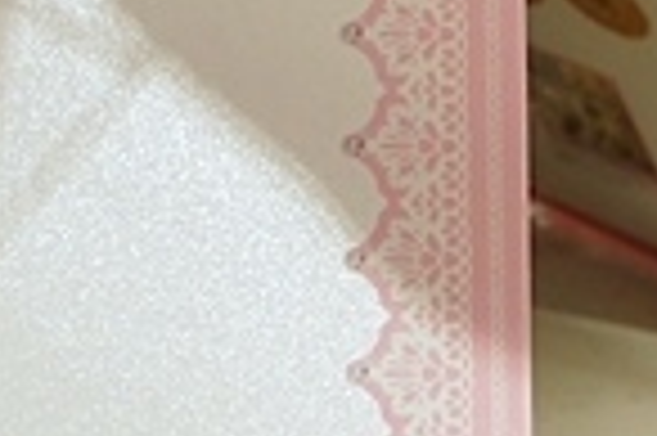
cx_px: -4
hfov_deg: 9.6
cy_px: 726
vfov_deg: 6.4
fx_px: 3866
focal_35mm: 212
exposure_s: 1/40
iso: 200
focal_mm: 23
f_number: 5.6
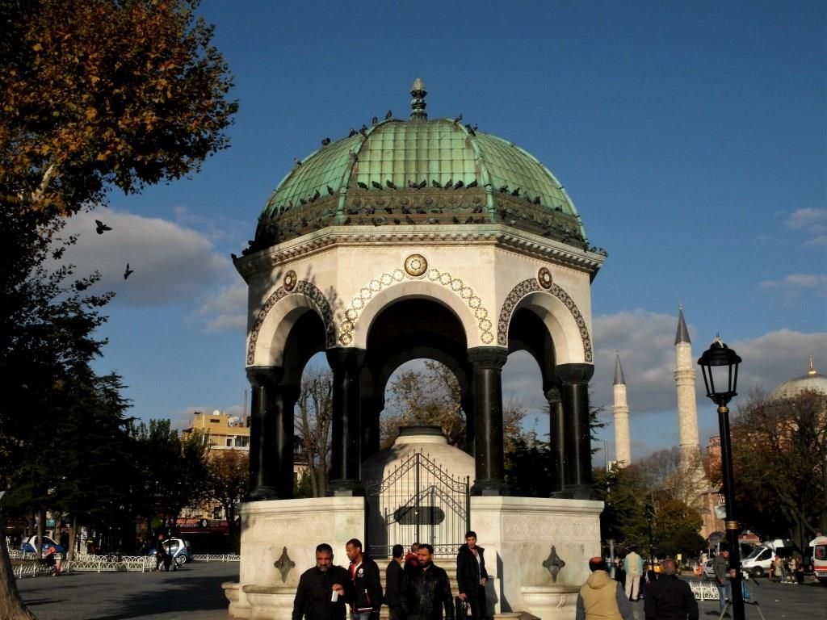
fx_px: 1003
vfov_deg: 34.3
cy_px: 310
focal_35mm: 42
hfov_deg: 44.8
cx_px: 414
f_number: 6.7
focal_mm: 9.1
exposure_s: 1/1500
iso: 200
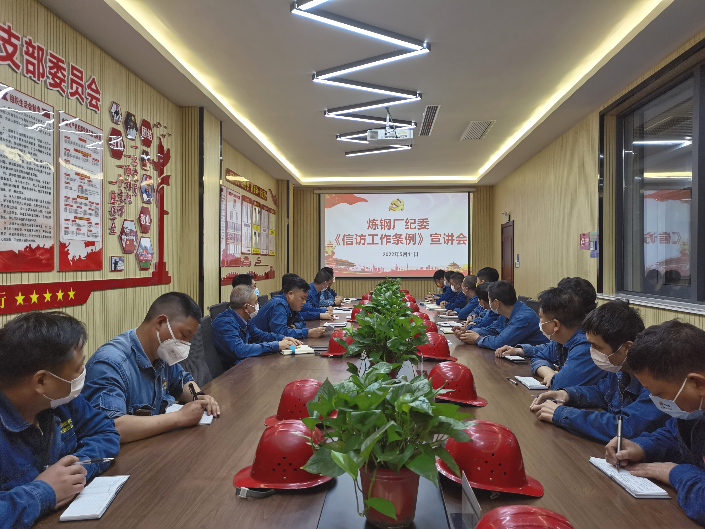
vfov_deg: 51.4
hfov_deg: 65.3
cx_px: 352
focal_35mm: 27
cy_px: 264
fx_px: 550
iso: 160
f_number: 1.9
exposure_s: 1/100
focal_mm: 5.58
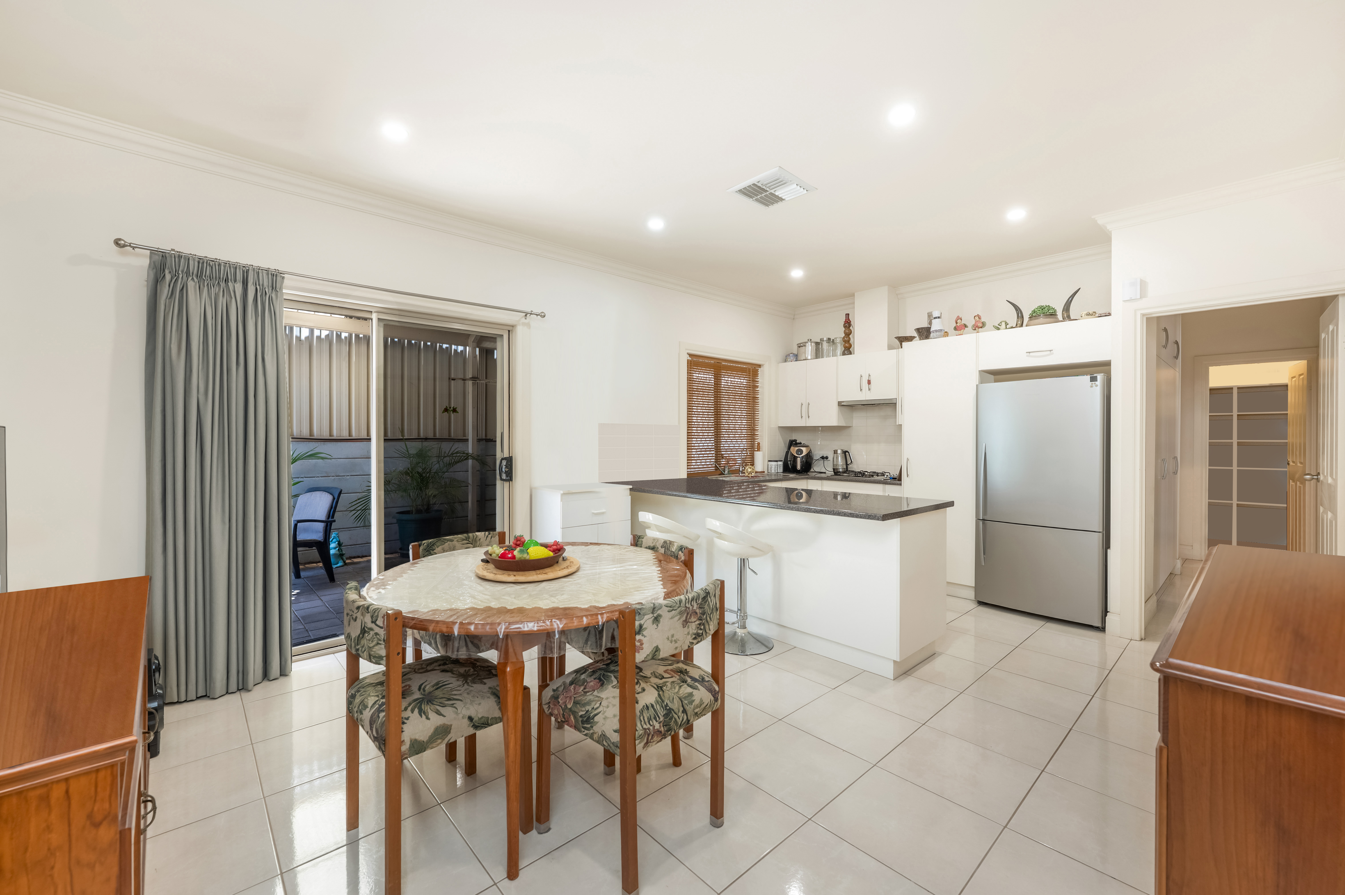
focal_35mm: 14
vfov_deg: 81.1
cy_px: 448
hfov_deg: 104.3
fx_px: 523
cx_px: 672
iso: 50
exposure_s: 1/10
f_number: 7.1
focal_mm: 14
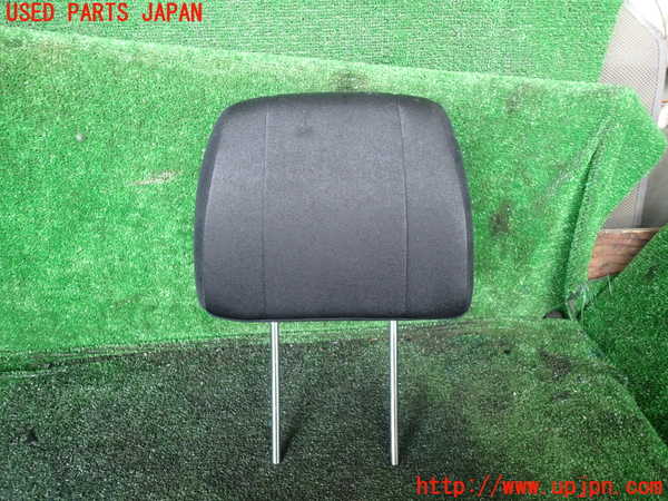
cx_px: 334
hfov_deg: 69.4
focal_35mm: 25
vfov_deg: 54.9
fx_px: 482
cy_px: 250
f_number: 2
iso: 200
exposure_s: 1/40
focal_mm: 4.5
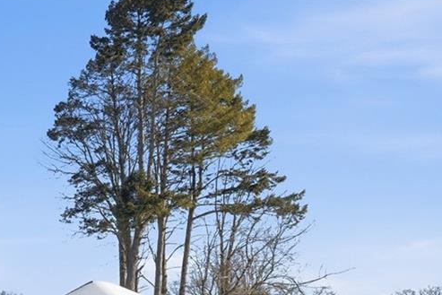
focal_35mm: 54
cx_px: -211
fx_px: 663
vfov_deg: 22.9
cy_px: 362
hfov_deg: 26.9
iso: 500
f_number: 8
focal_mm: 13
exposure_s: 1/8000
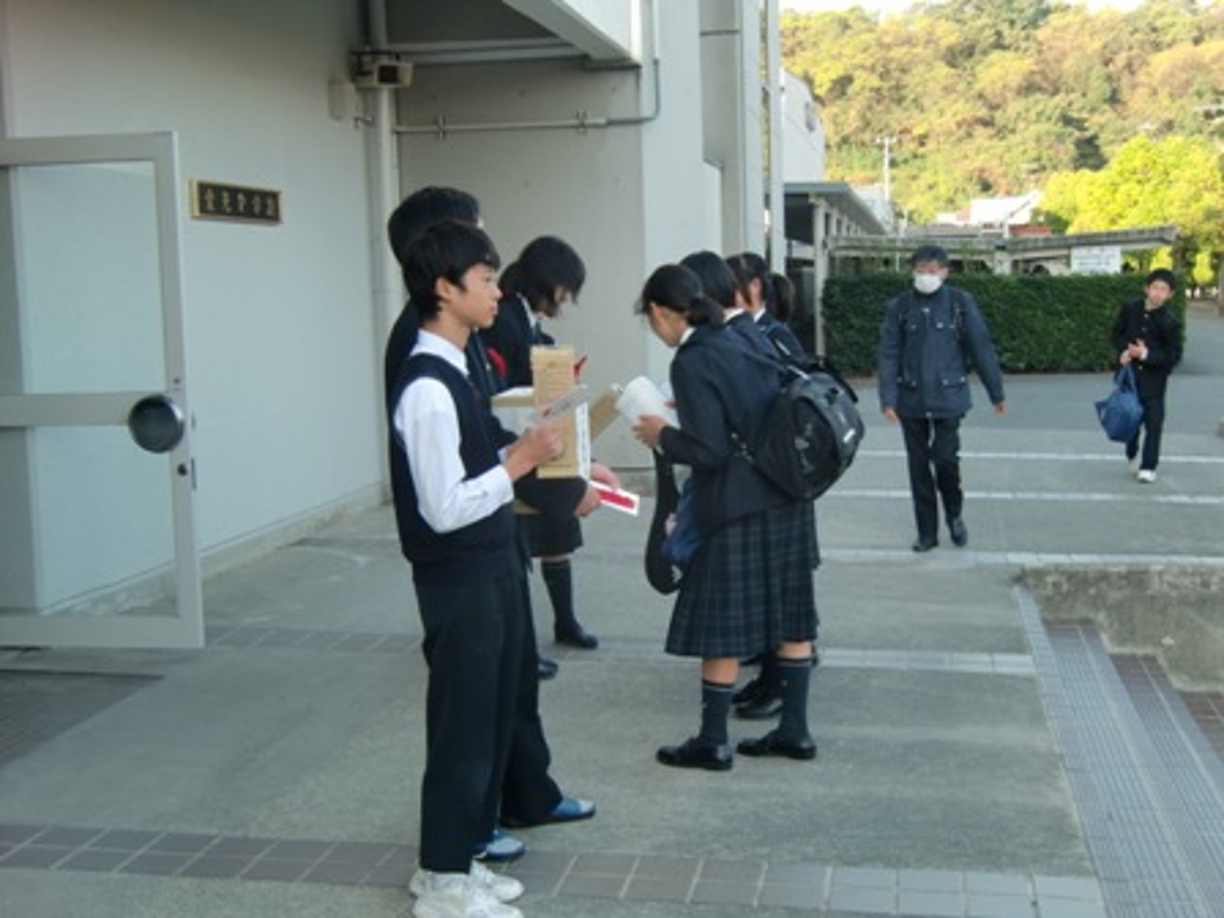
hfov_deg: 40.4
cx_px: 612
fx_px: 1662
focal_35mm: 47
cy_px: 459
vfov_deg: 30.9
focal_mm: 8.4
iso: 64
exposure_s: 1/60
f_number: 4
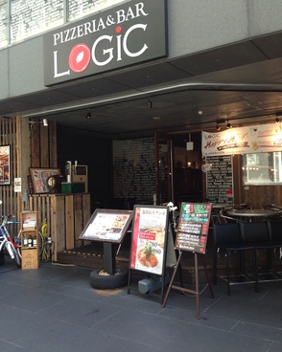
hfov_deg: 42.2
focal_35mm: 35
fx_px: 365
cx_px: 143
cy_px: 171
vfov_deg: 51.5
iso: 80
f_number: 2.4
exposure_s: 1/120
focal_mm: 4.12
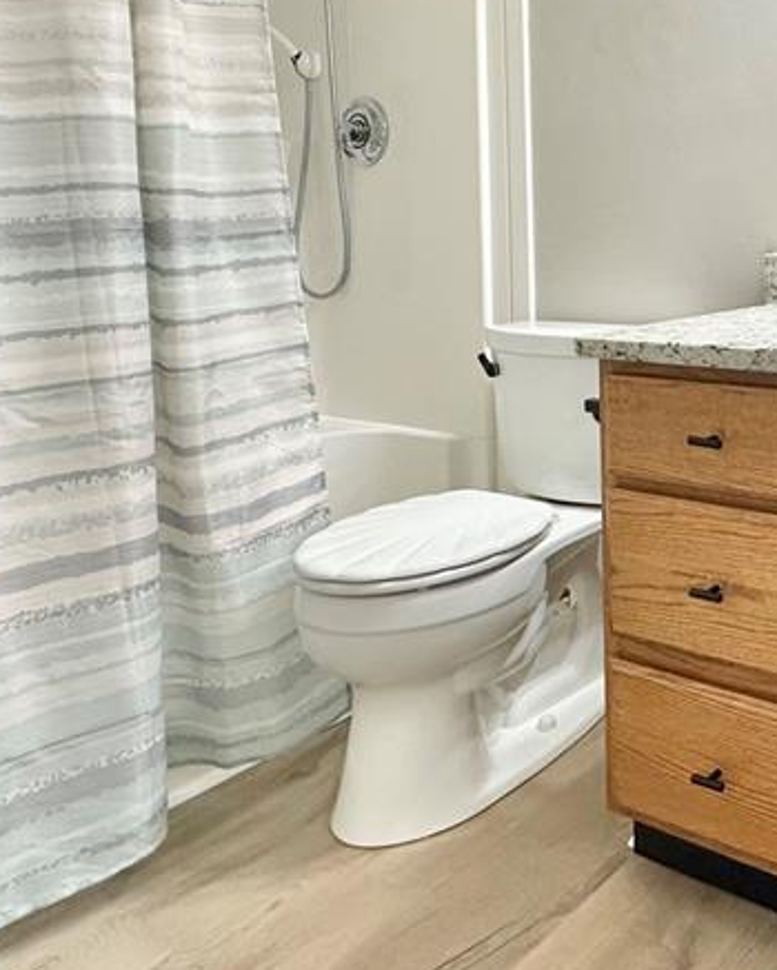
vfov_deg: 53.4
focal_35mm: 32
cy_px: 253
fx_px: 919
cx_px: 826
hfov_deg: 38.9
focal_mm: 2.22
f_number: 2.2
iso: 200
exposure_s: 1/120
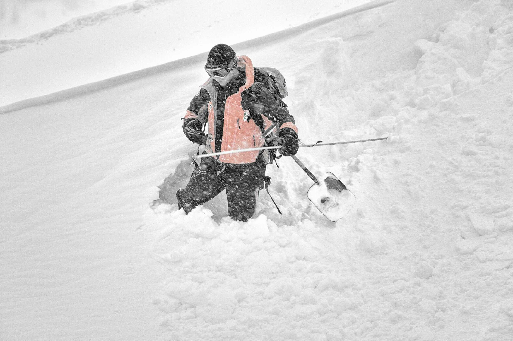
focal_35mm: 255
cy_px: 170
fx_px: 3629
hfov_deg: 8.1
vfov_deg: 5.4
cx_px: 256
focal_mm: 170
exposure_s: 1/200
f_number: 10
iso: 320
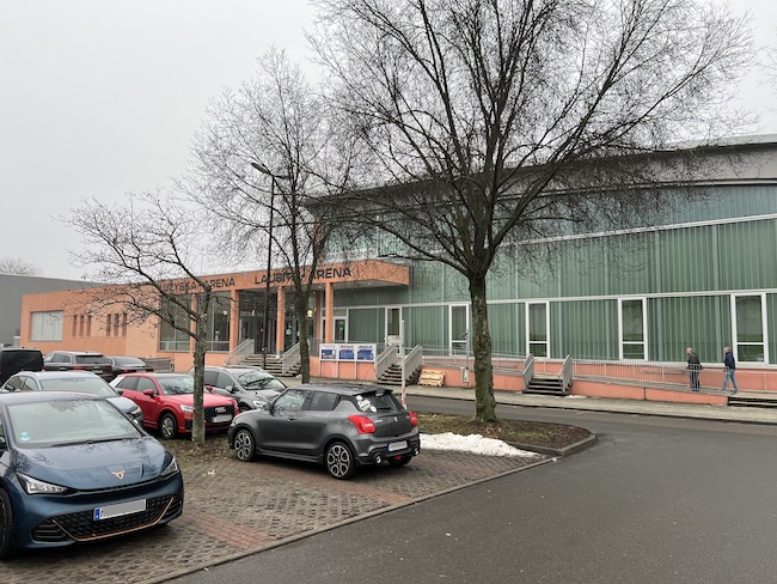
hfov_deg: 67.3
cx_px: 388
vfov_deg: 53.1
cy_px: 292
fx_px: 584
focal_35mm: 26
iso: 50
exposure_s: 1/476
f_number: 1.5
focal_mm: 5.7
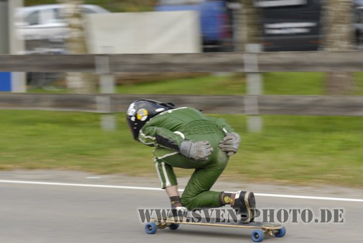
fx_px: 1514
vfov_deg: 9.2
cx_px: 182
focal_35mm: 150
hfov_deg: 13.7
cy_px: 122
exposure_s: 1/180
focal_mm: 100
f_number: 6.3
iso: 320
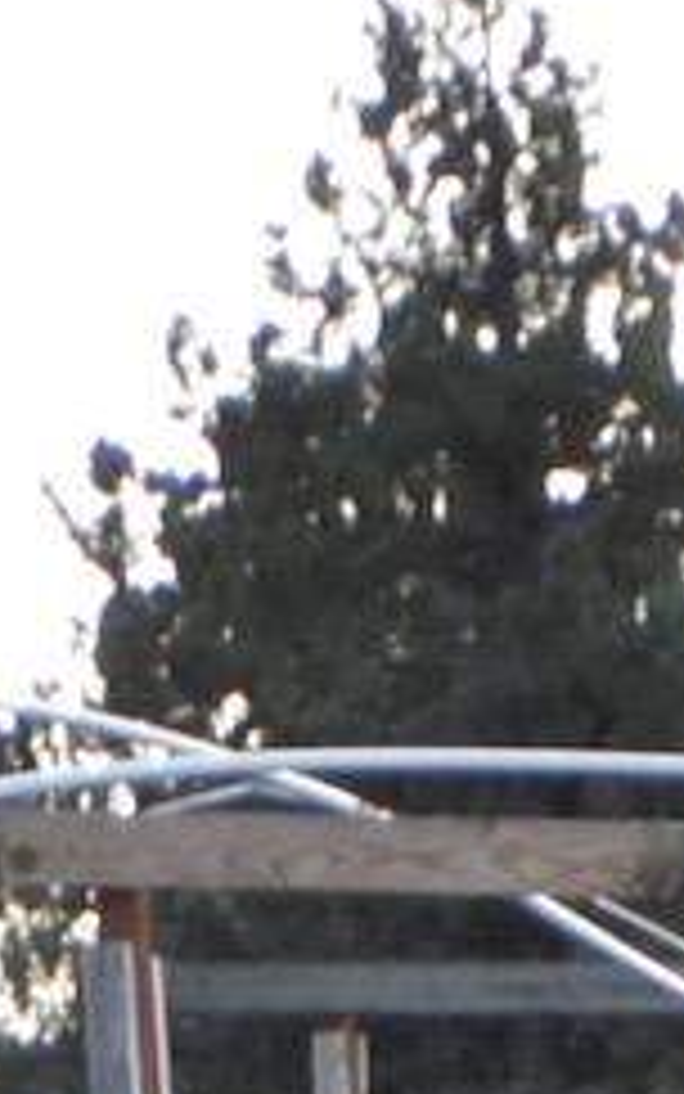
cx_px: 2205
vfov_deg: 5.2
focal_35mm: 377
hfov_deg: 3.4
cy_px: 3401
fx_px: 11238
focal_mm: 24
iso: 400
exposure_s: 1/250
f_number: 5.6
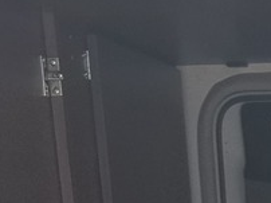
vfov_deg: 7.4
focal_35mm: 164
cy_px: 718
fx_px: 1282
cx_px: 425
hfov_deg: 11.5
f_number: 1.8
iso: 50
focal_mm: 5.54
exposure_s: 1/112
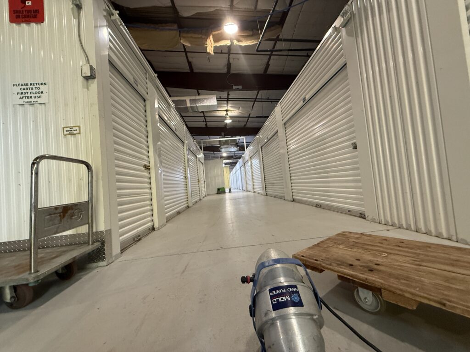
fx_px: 190
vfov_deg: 85.7
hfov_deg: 102.1
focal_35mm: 14
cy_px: 176
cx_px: 235
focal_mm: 2.22
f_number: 2.2
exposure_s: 1/60
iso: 400
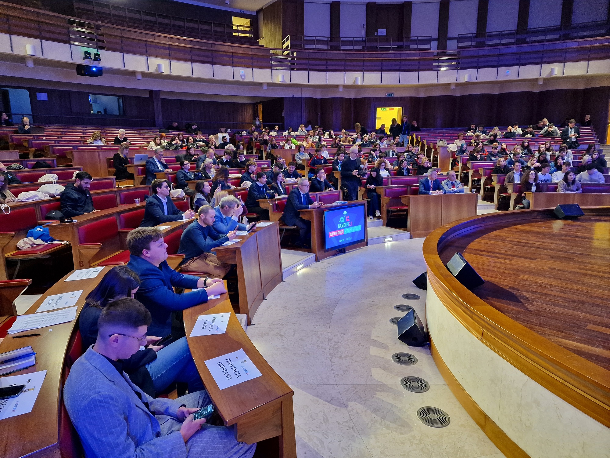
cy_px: 229
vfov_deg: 58.9
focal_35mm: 23
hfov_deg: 73.9
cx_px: 305
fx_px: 405
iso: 500
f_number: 1.8
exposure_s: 1/33
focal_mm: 6.4
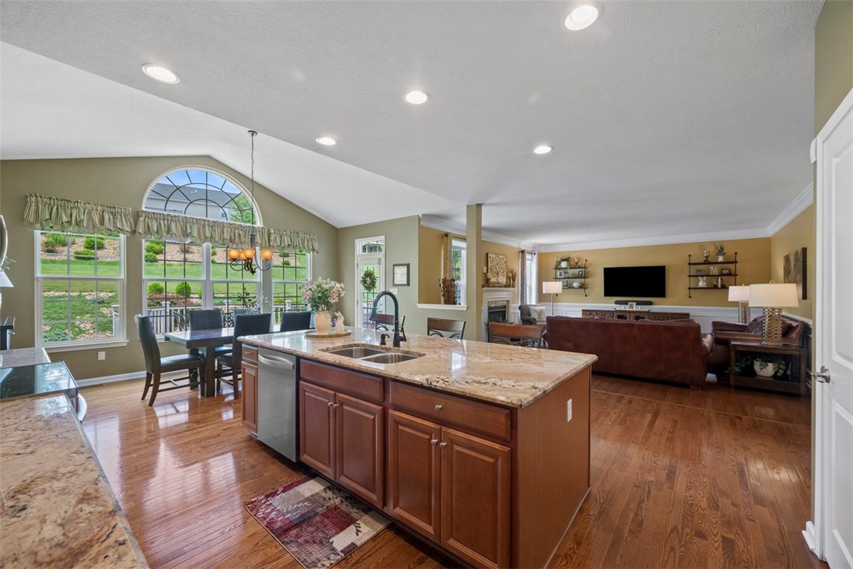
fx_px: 332
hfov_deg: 104.2
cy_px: 284
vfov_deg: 81.2
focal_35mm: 14
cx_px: 426
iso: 400
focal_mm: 14
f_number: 8
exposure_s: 1/2.5
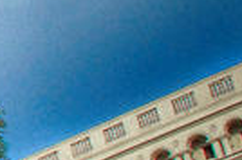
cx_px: -499
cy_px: 119
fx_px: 1309
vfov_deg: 7.0
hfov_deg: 8.6
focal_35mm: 195
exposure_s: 1/1000
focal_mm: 20
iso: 1250
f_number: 13
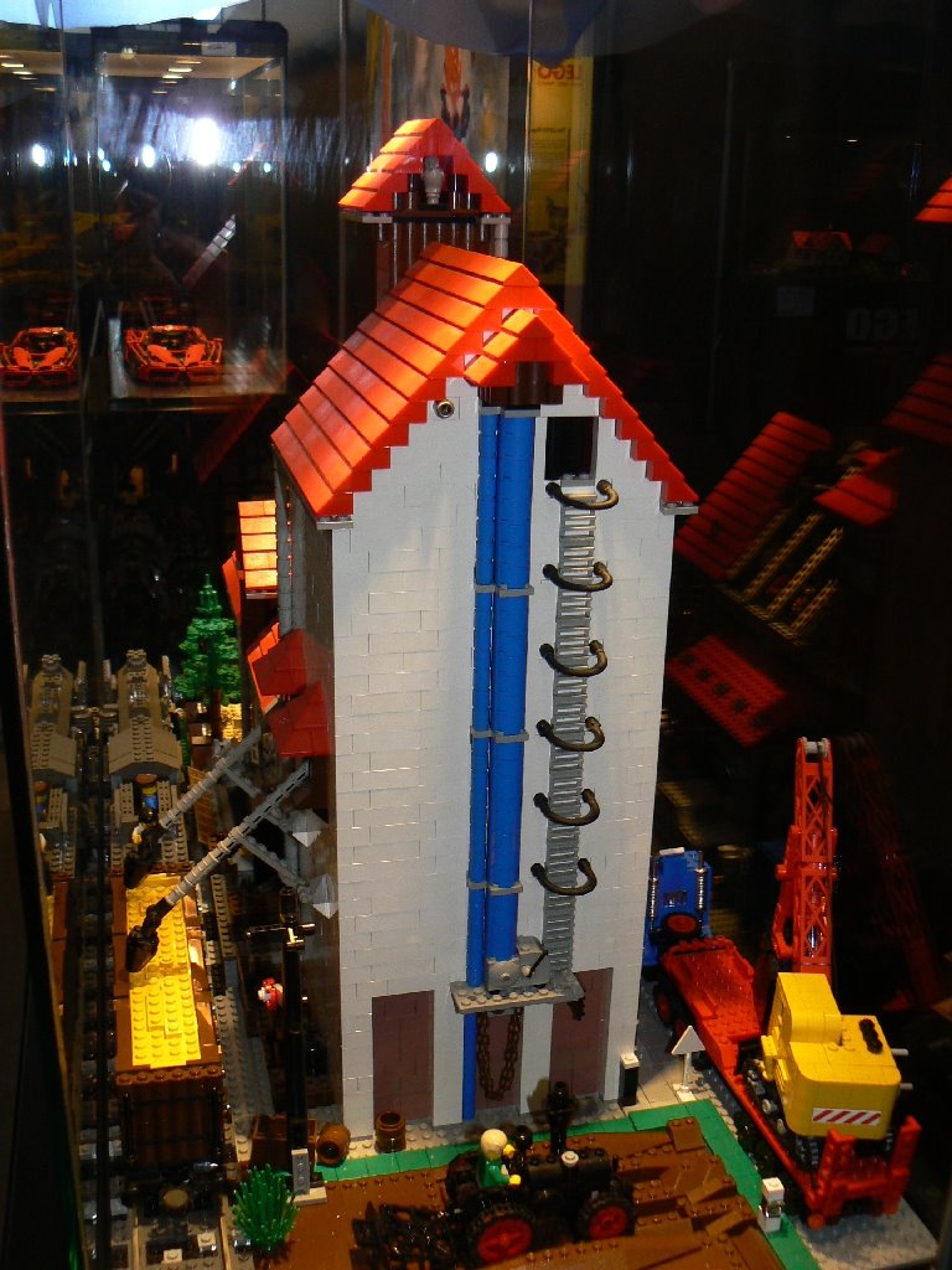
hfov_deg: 39.7
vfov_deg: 51.4
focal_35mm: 36
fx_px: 1320
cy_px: 635
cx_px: 476
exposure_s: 1/30
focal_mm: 6
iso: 100
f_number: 2.8
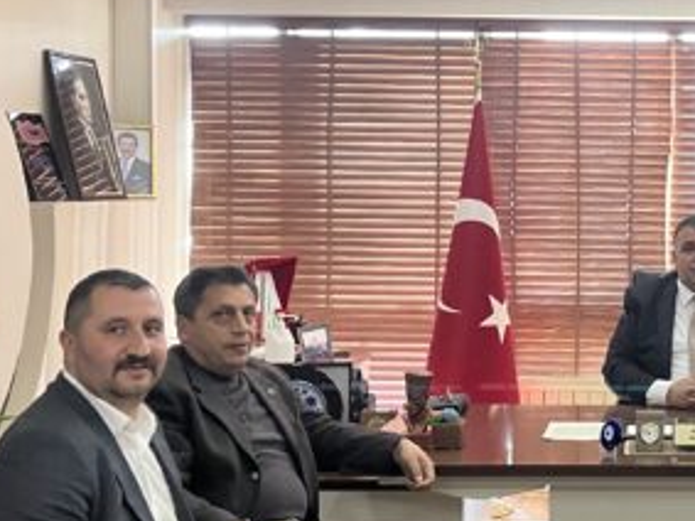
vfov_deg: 21.3
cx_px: 656
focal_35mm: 69
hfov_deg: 27.0
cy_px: 220
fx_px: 1385
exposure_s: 1/50
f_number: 1.6
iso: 200
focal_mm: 5.1
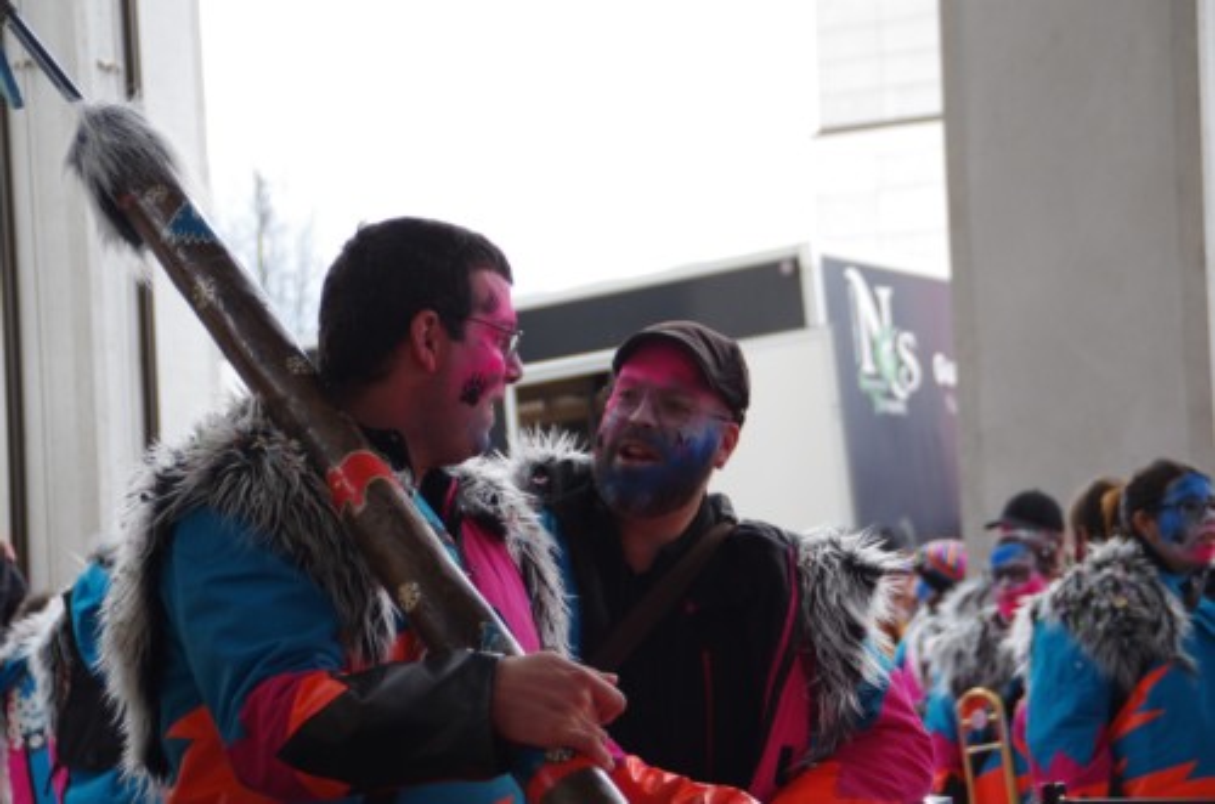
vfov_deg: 13.4
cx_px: 608
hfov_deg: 20.1
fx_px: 3435
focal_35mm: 102
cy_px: 402
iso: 400
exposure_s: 1/100
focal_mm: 68
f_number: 5.6
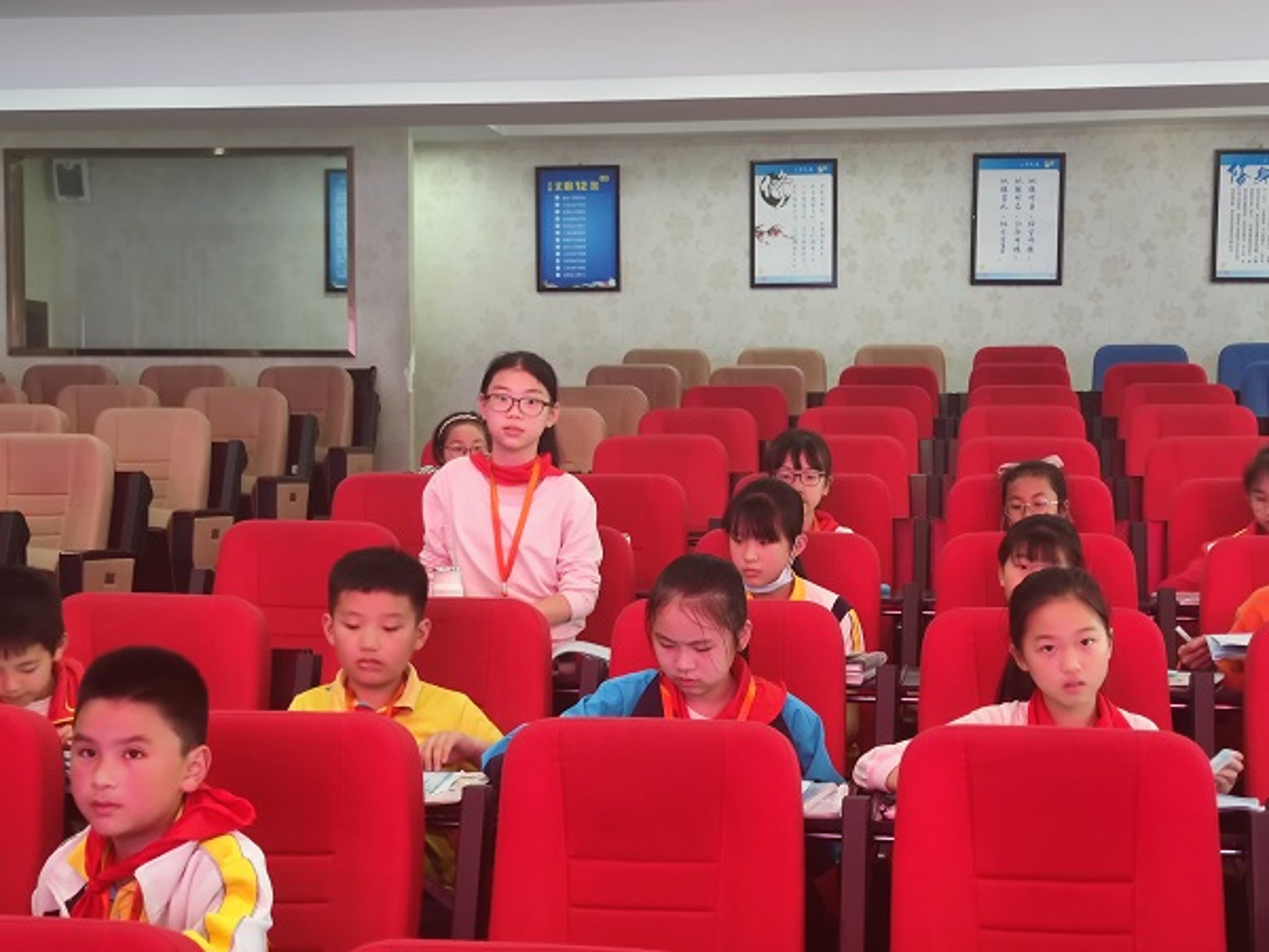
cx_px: 634
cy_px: 476
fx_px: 2053
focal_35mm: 56
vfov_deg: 26.1
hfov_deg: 34.3
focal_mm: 6.72
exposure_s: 1/100
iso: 574
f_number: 1.69
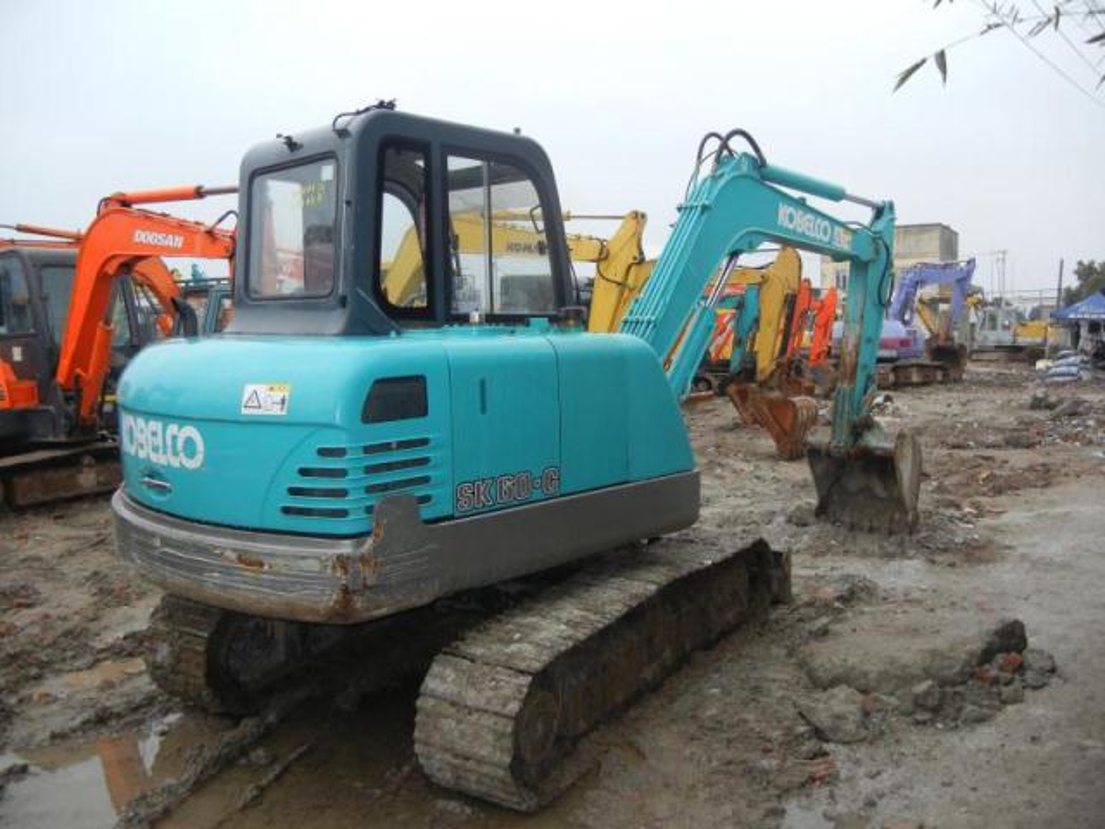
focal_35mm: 30
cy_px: 414
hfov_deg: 60.0
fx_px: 958
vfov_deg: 46.8
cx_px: 552
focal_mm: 5.4
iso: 160
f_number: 3.5
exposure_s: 1/71
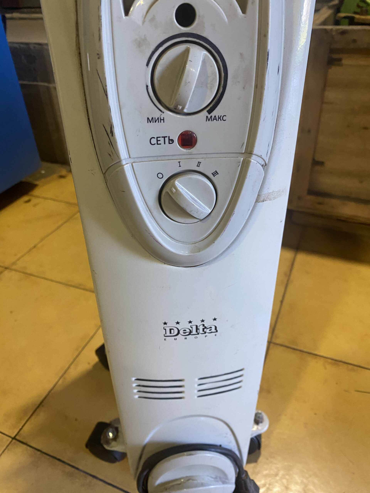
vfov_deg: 67.3
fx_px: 371
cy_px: 246
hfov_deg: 53.1
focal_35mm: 26
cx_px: 185
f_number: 1.8
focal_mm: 4.25
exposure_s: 1/50
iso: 250
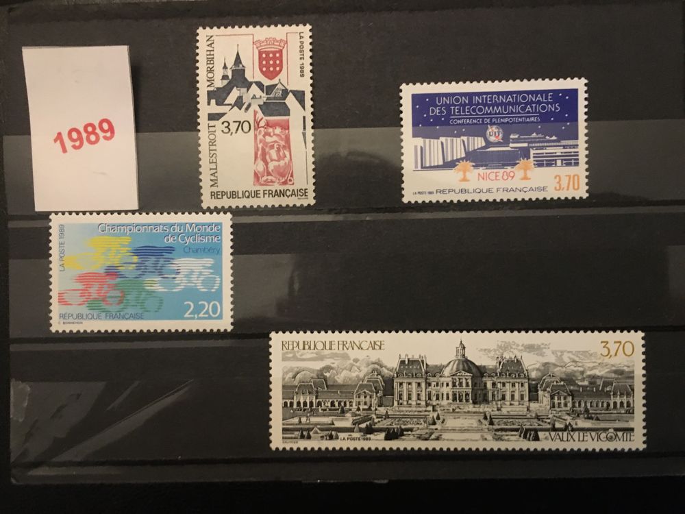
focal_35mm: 29
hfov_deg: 61.7
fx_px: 574
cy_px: 257
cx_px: 342
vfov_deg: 48.2
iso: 400
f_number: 2.2
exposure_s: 1/17
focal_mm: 4.15
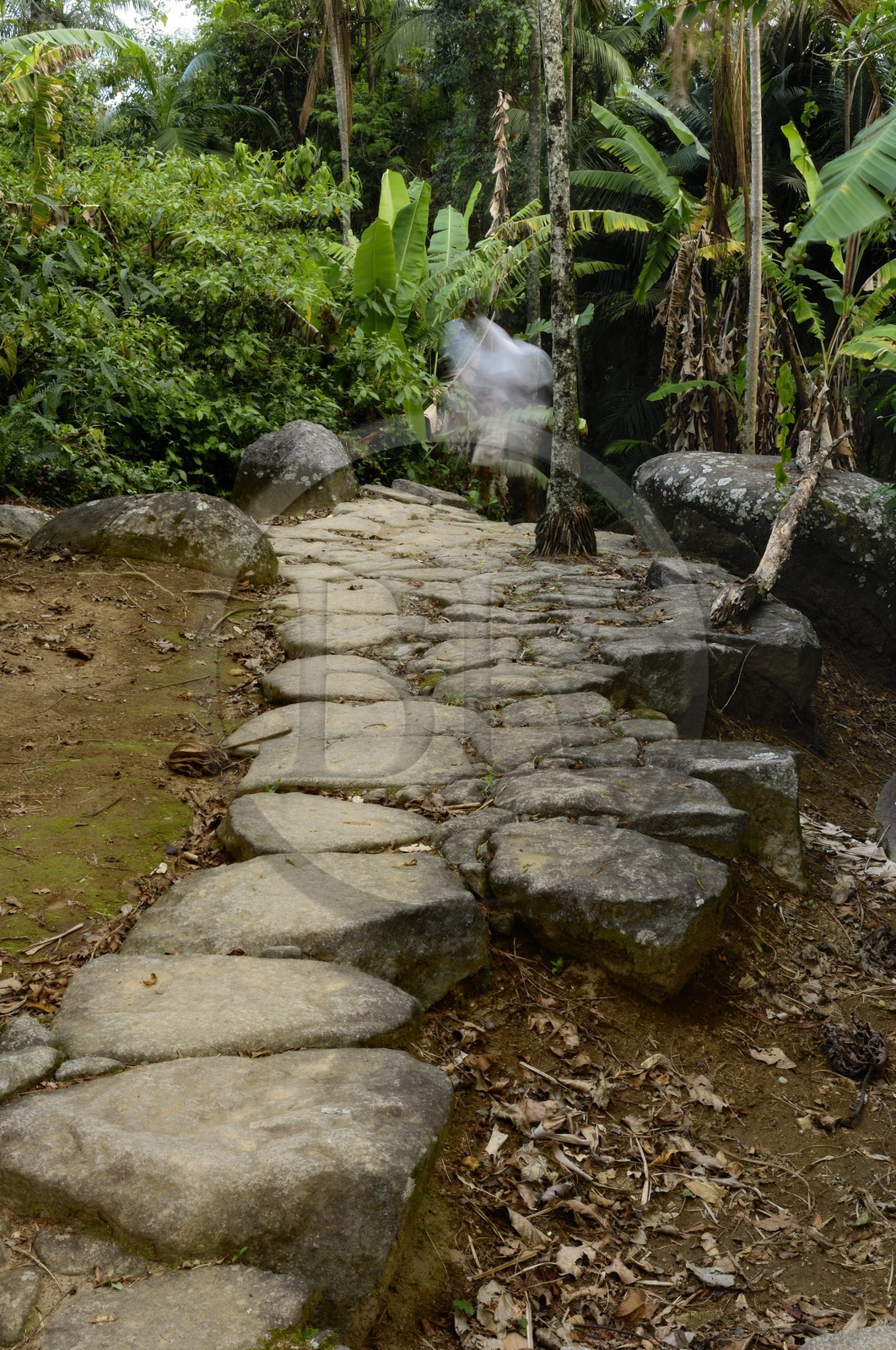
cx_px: 448
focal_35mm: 42
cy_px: 675
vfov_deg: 46.5
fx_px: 1573
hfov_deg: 31.8
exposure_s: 1/1.25
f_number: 22
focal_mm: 28
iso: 100
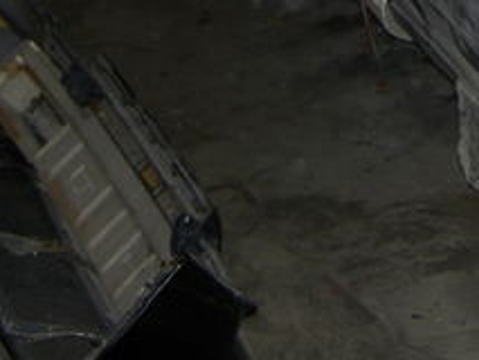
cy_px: -108
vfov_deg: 12.3
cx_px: 519
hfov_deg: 16.3
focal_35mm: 117
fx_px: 1620
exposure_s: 1/60
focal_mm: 8
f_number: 2.8
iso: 100
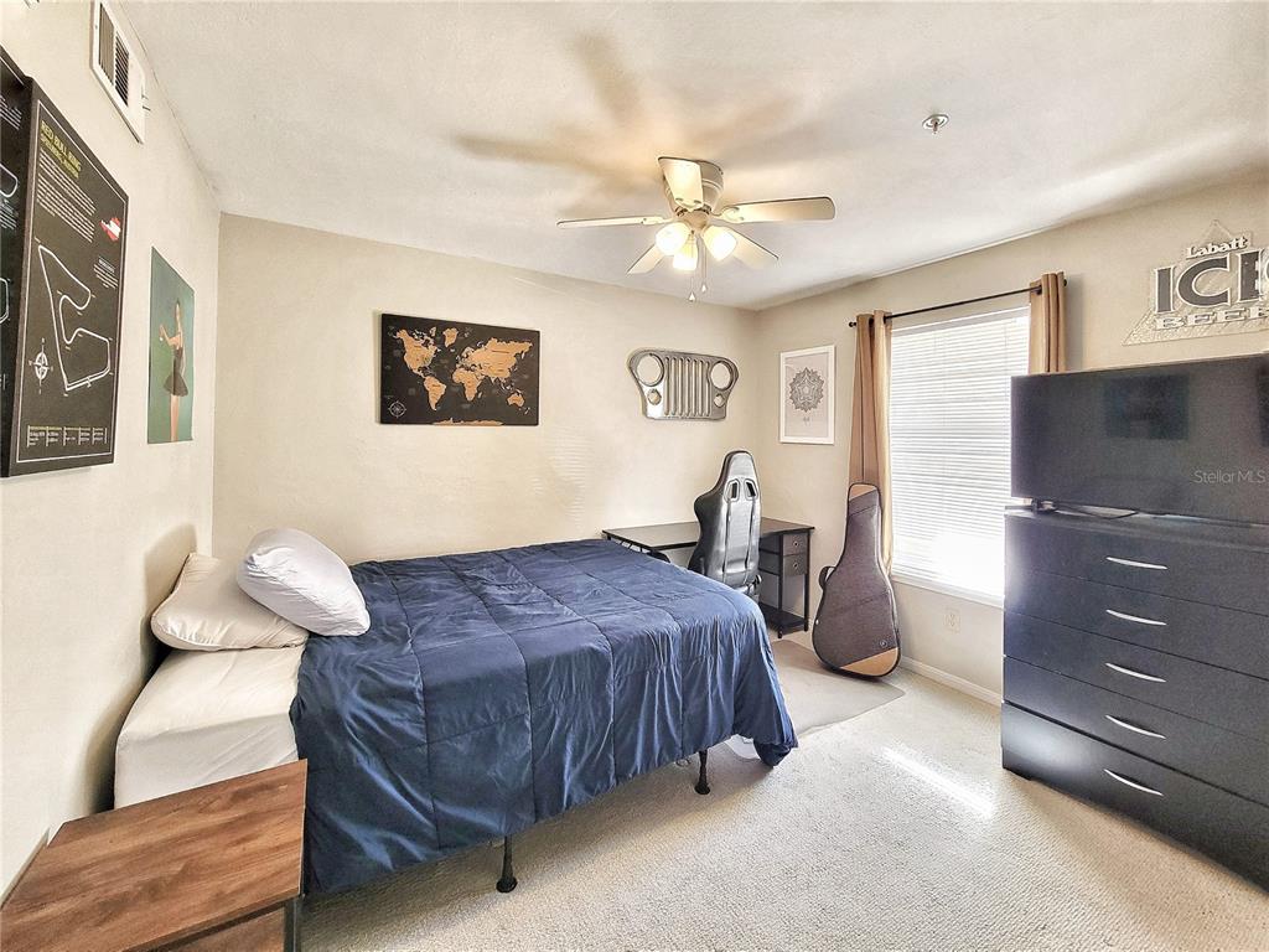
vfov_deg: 89.9
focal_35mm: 13
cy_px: 476
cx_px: 634
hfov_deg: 106.2
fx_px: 477
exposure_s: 1/56.1
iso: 250
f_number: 2.2
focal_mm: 2.2
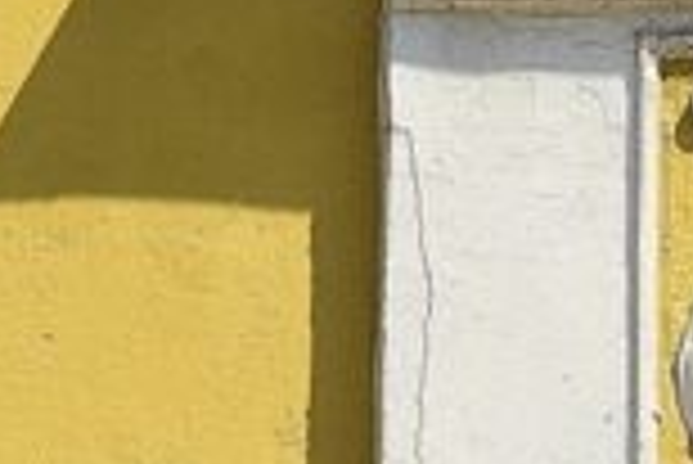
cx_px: 1210
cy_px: 311
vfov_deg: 2.2
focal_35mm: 623
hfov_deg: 3.3
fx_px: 12004
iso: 280
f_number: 11
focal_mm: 80
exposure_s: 1/500
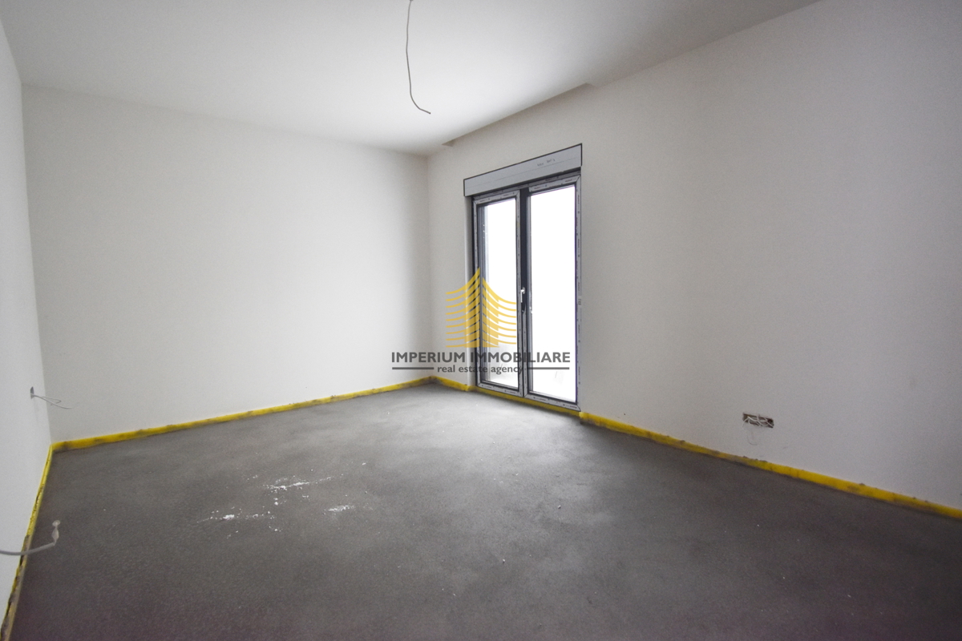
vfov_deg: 72.1
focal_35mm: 16
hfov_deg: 95.0
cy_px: 320
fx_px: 441
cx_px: 481
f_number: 4.8
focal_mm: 11
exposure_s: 1/160
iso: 800
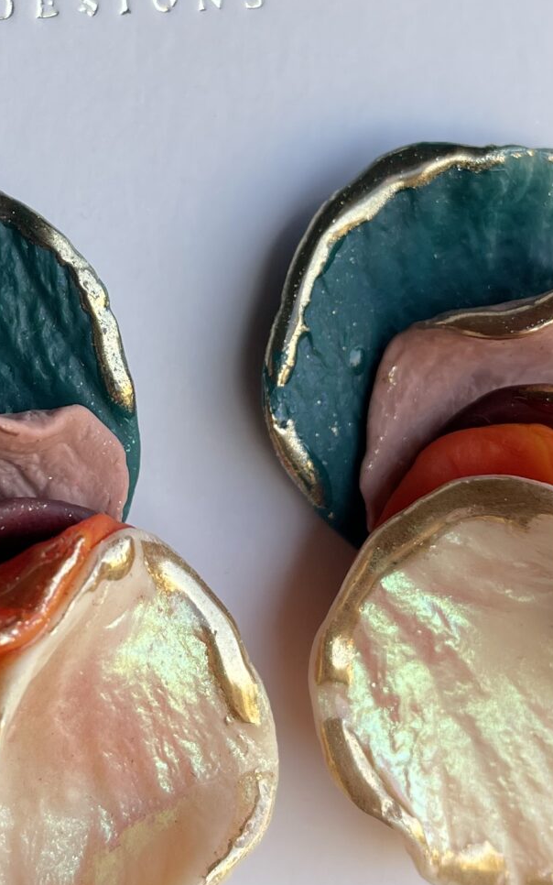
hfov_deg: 17.6
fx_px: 1760
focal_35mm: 73
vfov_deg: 28.0
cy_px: 289
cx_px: 80
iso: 32
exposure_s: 1/642
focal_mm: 5.1
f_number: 1.6
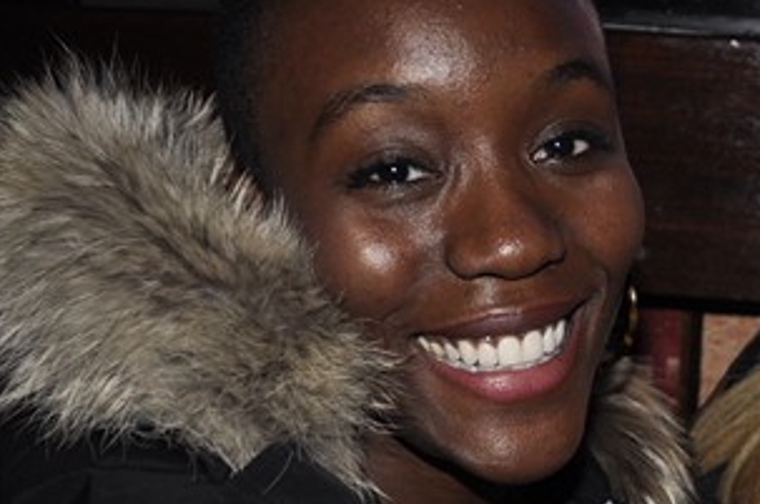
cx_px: 775
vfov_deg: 15.0
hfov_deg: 22.0
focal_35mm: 89
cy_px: 542
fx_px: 1876
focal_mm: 18
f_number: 3.5
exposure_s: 1/60
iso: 400
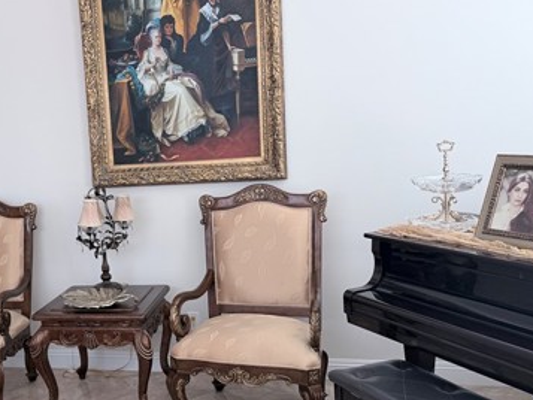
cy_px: 209
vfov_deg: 33.6
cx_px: 102
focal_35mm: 43
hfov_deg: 41.8
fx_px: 662
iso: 125
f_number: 1.78
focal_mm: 6.76
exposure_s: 1/121
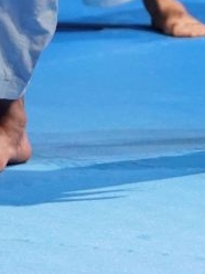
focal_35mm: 796
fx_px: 6285
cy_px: -241
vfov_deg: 2.5
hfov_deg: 1.9
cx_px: 452
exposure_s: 1/1000
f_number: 2.8
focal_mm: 114
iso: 4000
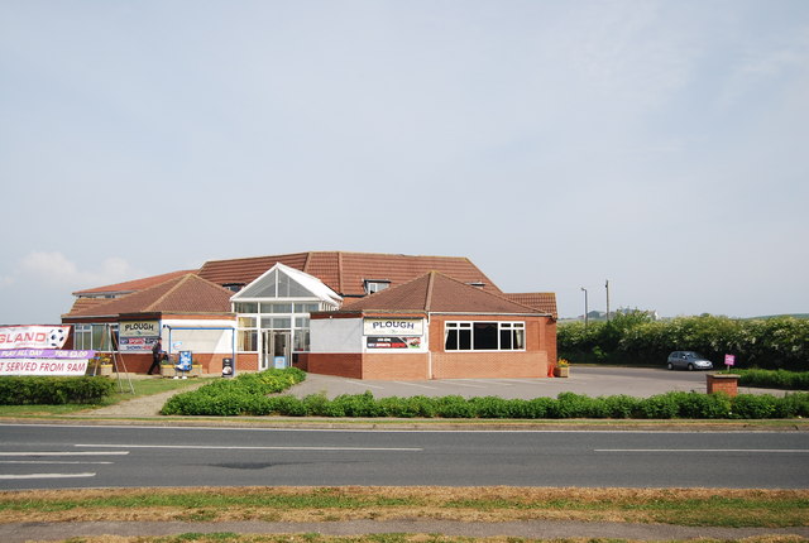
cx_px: 404
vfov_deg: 37.1
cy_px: 272
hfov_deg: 53.0
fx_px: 811
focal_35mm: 36
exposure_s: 1/1000
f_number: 4
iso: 110
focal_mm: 24
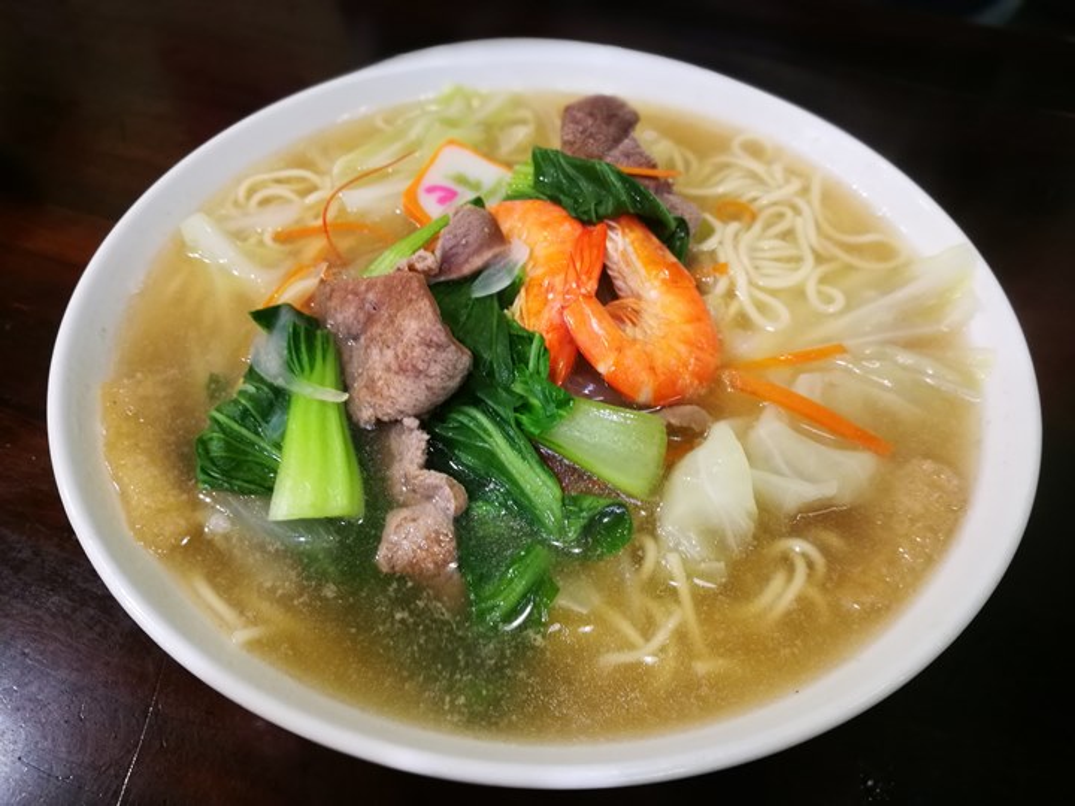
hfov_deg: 65.3
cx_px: 538
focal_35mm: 27
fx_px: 838
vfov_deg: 51.4
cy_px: 403
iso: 320
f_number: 4
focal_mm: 4.5
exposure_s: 1/24
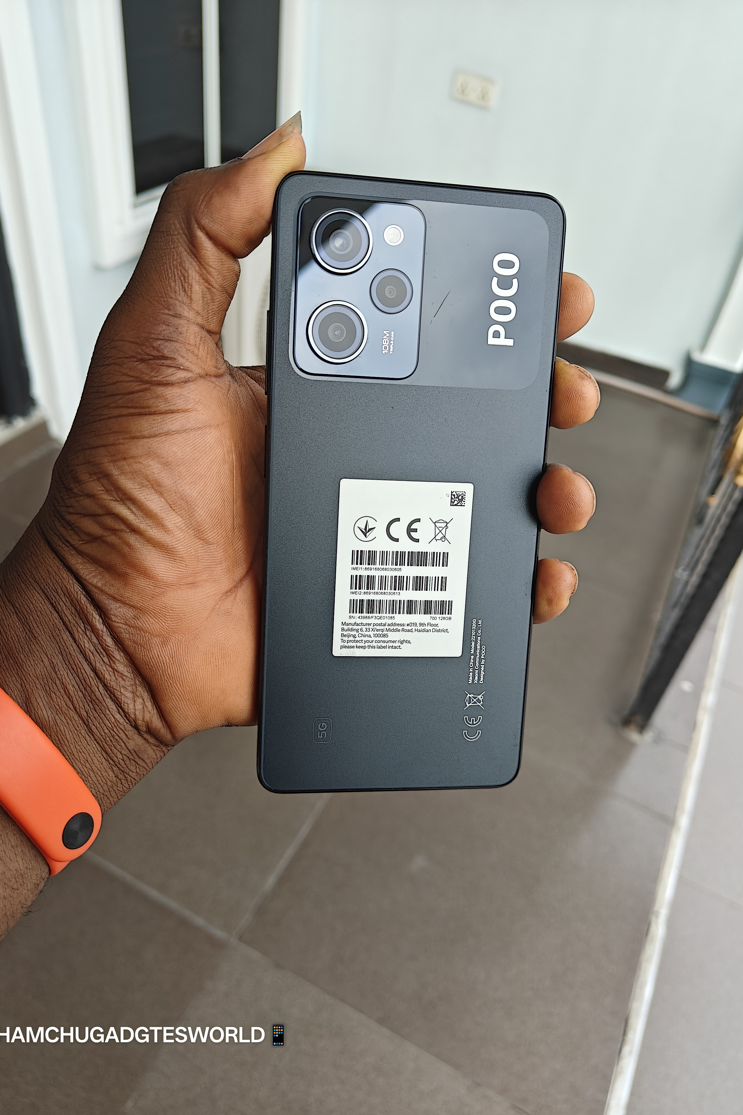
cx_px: 353
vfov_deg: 71.5
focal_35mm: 25
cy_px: 557
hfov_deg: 51.3
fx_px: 774
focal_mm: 5.59
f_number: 1.8
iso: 50
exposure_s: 1/122
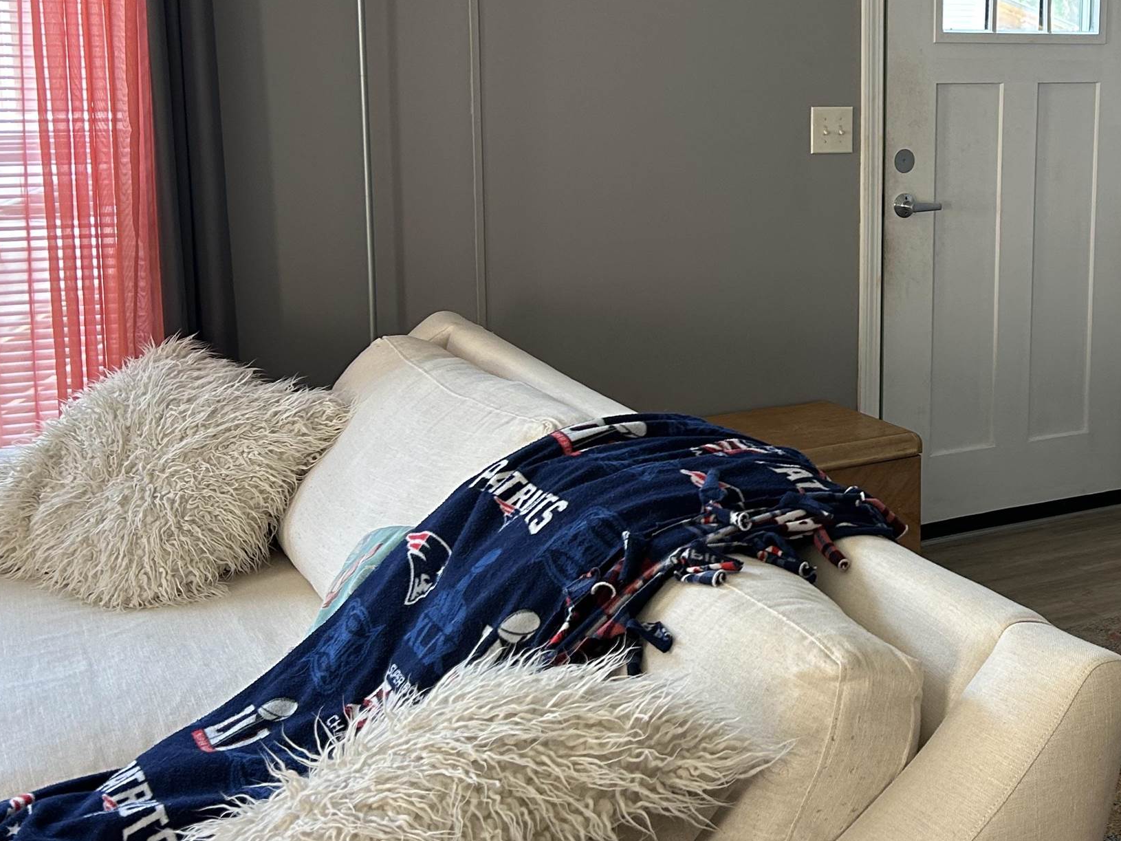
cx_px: 895
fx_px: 1587
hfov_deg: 37.5
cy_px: 272
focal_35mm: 49
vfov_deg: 29.5
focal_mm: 5.7
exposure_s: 1/97
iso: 125
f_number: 1.5
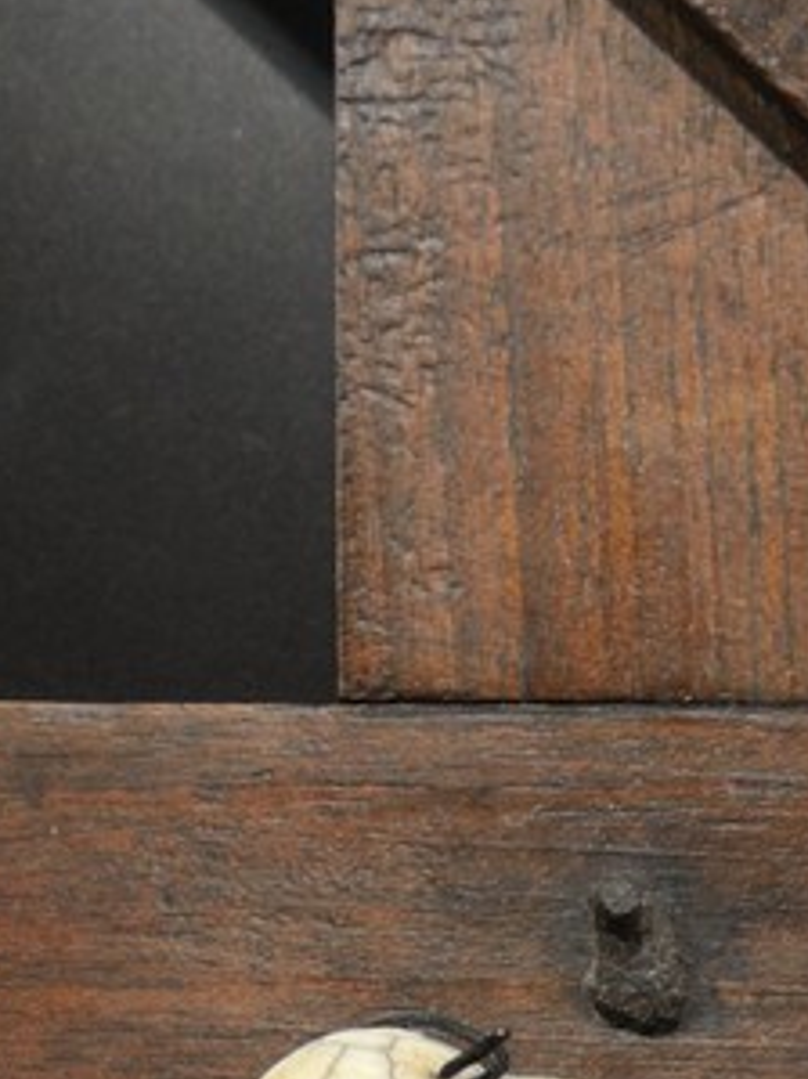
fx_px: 7039
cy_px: 2674
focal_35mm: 226
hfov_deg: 6.6
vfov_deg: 8.0
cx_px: 660
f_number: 8
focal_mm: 44
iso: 400
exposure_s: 1/15
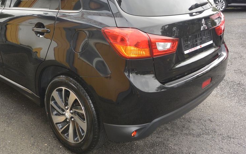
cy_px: 57
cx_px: 94
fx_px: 255
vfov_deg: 33.4
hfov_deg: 51.1
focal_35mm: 38
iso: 160
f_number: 4.5
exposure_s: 1/250
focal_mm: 10
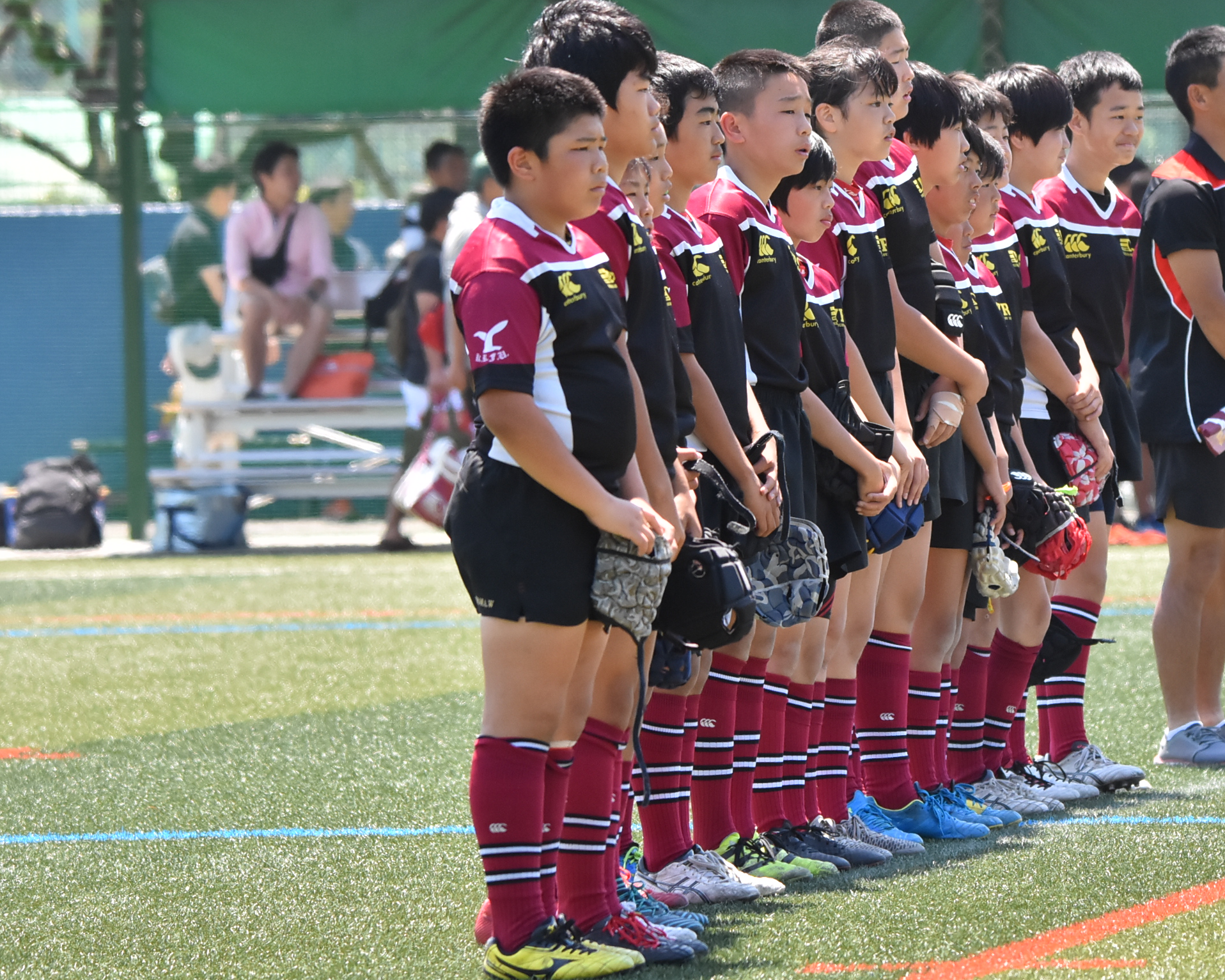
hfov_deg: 4.0
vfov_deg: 3.2
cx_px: 874
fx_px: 17548
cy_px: 417
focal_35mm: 484
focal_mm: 220
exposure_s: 1/1600
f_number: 5.6
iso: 1100
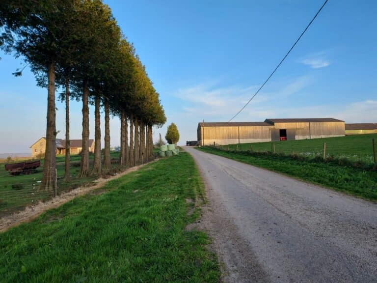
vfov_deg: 56.8
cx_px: 188
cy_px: 142
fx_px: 261
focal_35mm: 24
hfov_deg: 71.6
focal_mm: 4.6
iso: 40
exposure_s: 1/291
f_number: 1.8
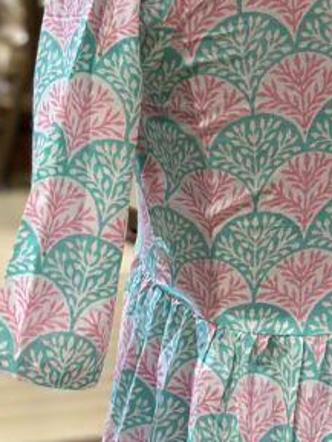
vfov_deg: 14.8
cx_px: 372
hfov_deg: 11.0
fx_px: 1700
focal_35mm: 133
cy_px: 283
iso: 160
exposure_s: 1/100
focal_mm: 6.86
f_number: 1.78
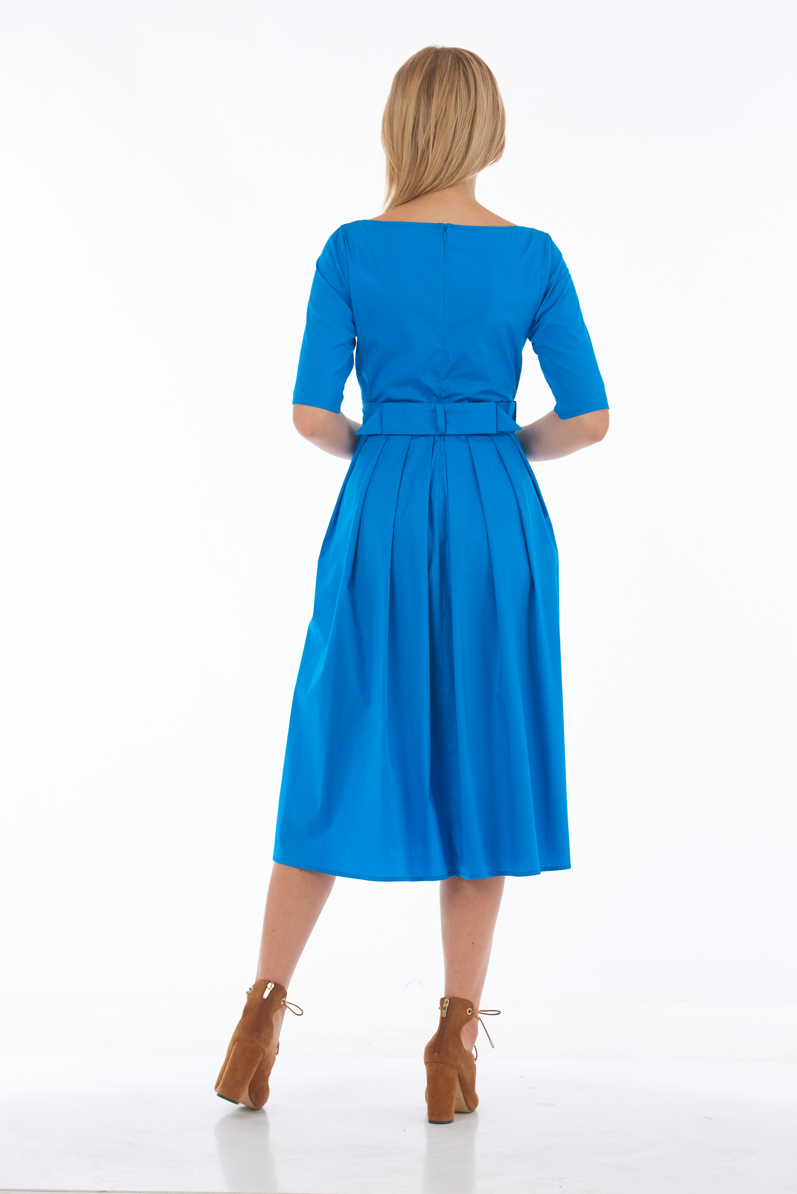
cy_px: 597
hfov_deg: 14.4
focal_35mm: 95
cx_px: 398
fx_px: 3152
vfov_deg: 21.5
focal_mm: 95
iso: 64
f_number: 6.3
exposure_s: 1/100
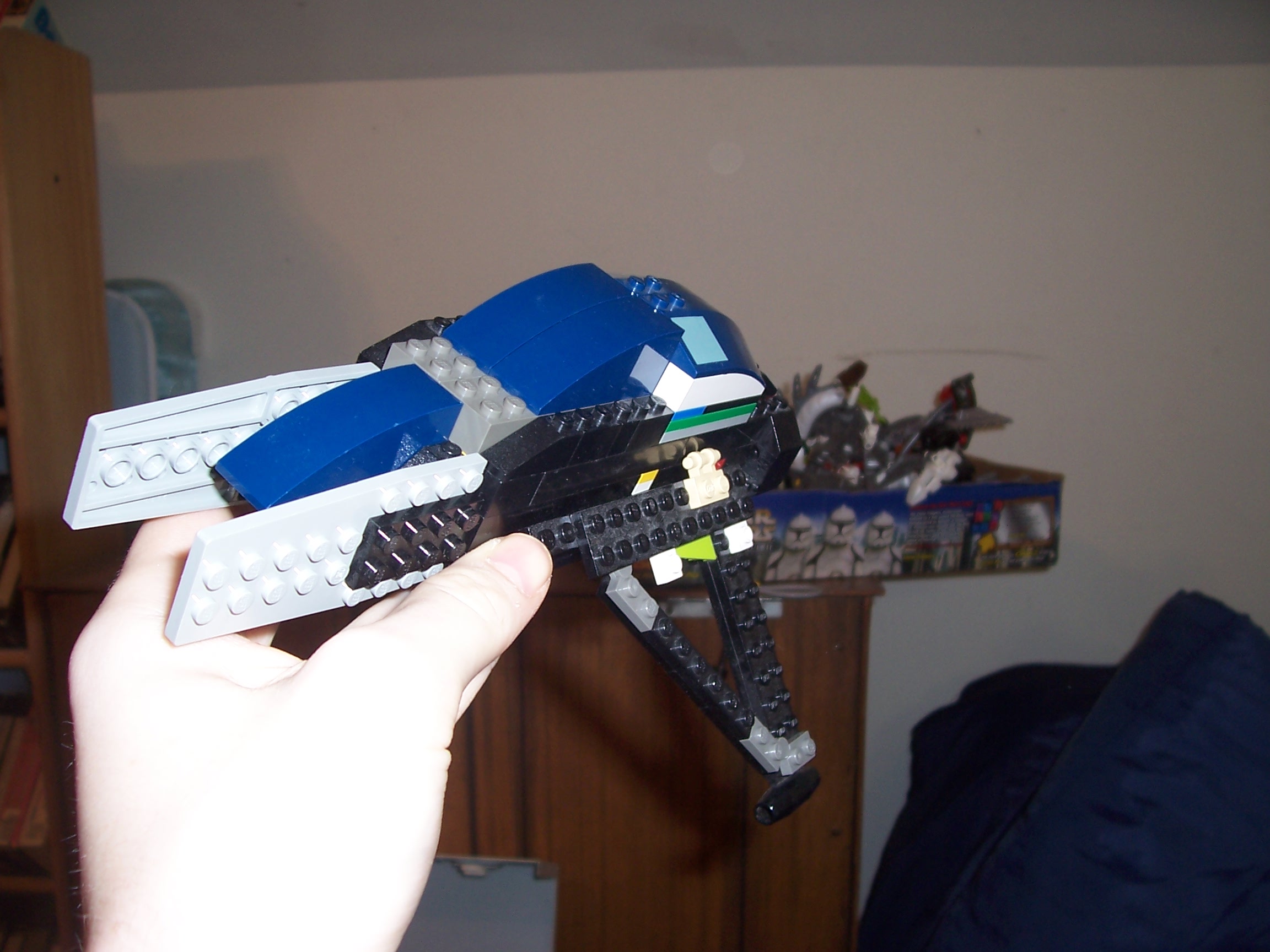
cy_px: 476
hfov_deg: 54.0
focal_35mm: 34
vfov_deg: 41.8
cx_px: 635
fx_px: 1247
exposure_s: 1/60
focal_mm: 5.6
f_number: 2.7
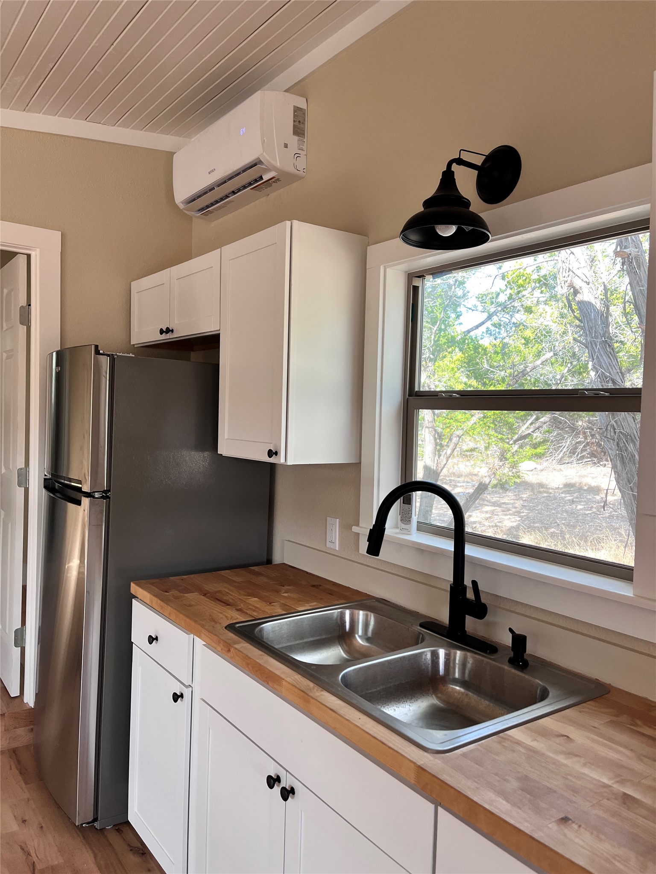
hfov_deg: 53.1
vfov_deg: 67.3
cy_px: 437
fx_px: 657
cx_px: 328
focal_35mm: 26
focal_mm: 5.1
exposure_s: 1/122
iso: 80
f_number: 1.6
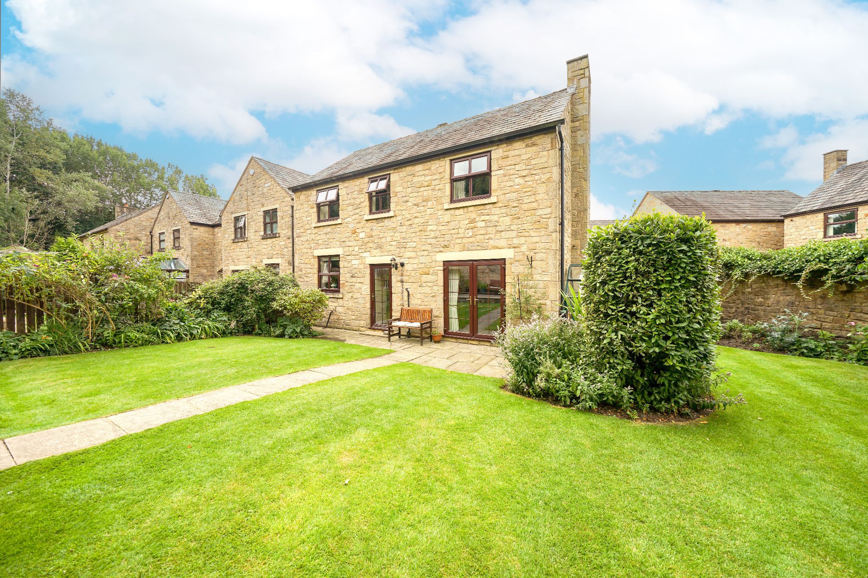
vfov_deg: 90.0
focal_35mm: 12
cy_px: 289
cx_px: 434
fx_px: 289
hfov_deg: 112.6
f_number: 5.6
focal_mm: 12
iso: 125
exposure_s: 1/200
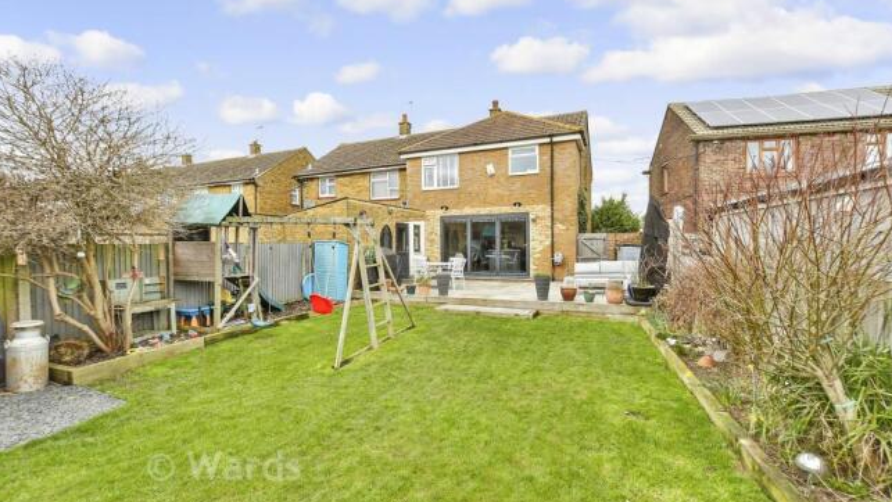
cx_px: 442
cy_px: 259
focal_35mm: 16
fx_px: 379
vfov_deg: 67.1
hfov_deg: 99.4
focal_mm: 10
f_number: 8
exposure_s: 1/250
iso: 640
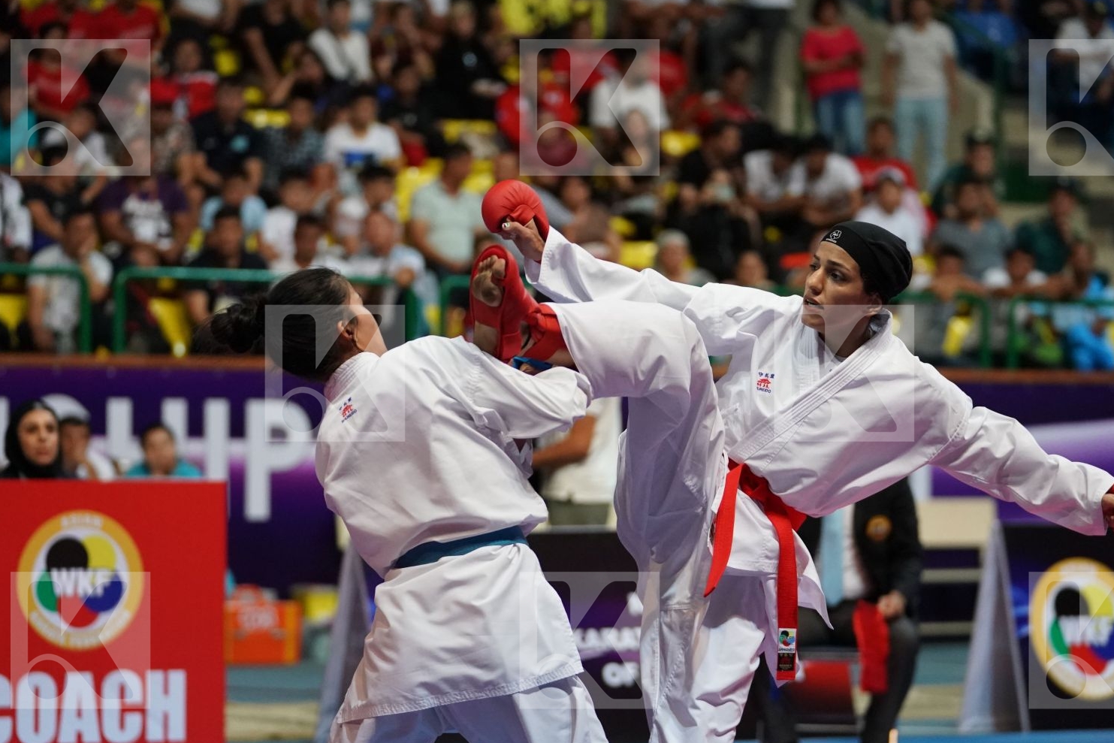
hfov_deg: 14.4
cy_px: 373
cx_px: 590
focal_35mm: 142
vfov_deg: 9.7
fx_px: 4394
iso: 5000
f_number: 2.8
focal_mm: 117
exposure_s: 1/1000
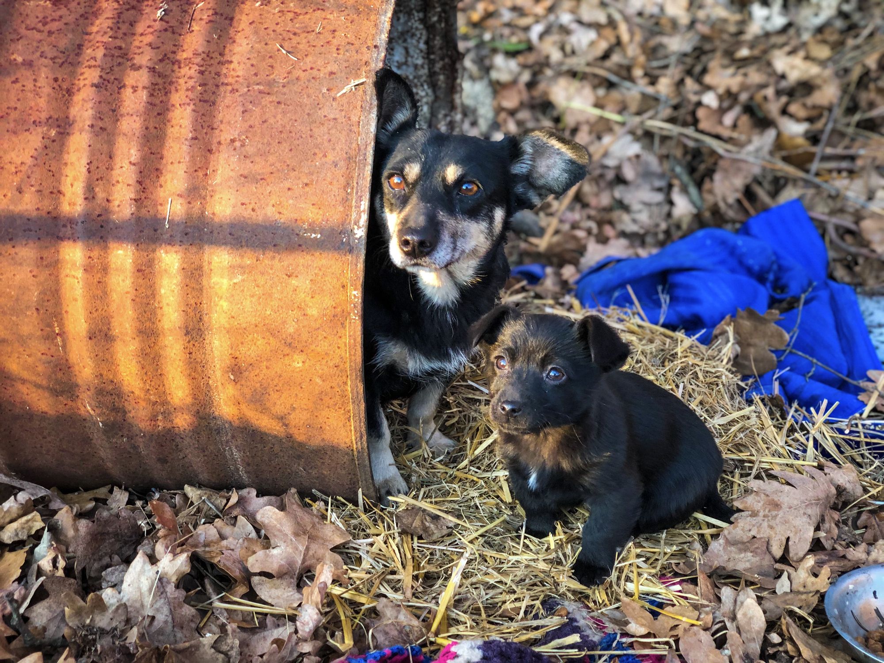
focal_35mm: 52
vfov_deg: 28.0
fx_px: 1328
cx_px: 442
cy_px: 332
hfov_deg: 36.8
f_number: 2.4
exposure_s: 1/60
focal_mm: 6
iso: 64
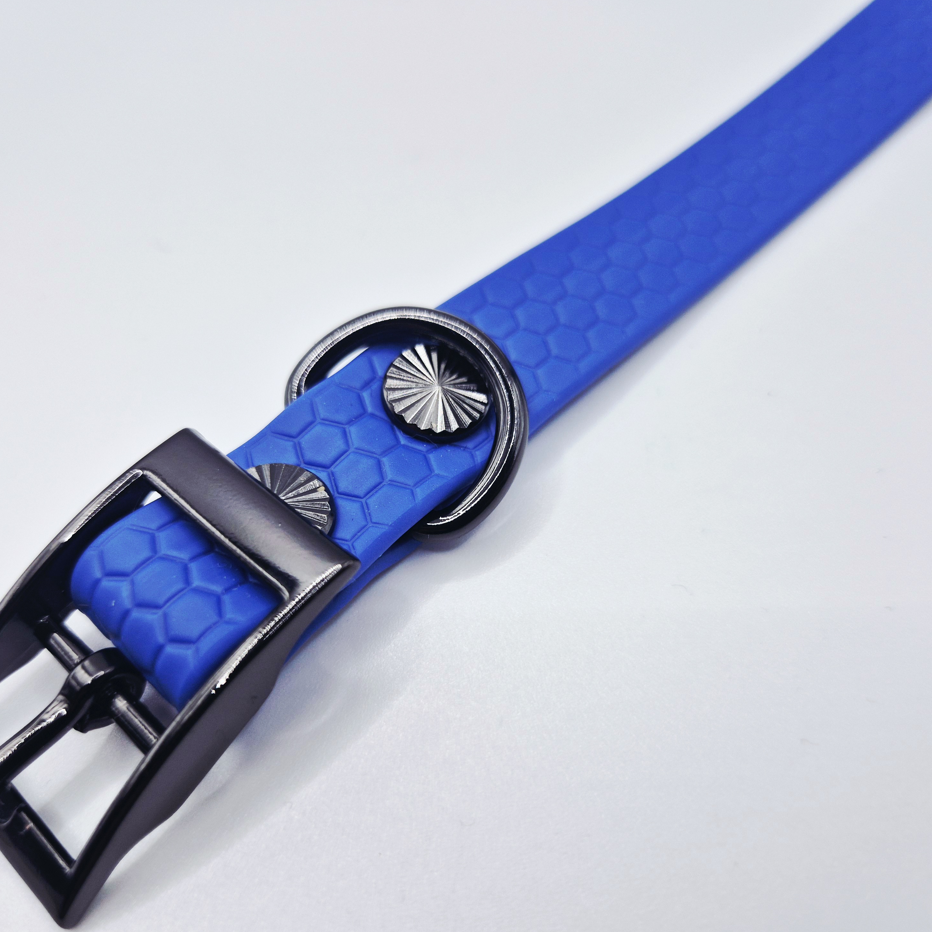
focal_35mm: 28
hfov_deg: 57.3
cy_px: 472
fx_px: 853
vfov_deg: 57.3
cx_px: 444
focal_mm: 5.4
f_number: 1.8
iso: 32
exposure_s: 1/213
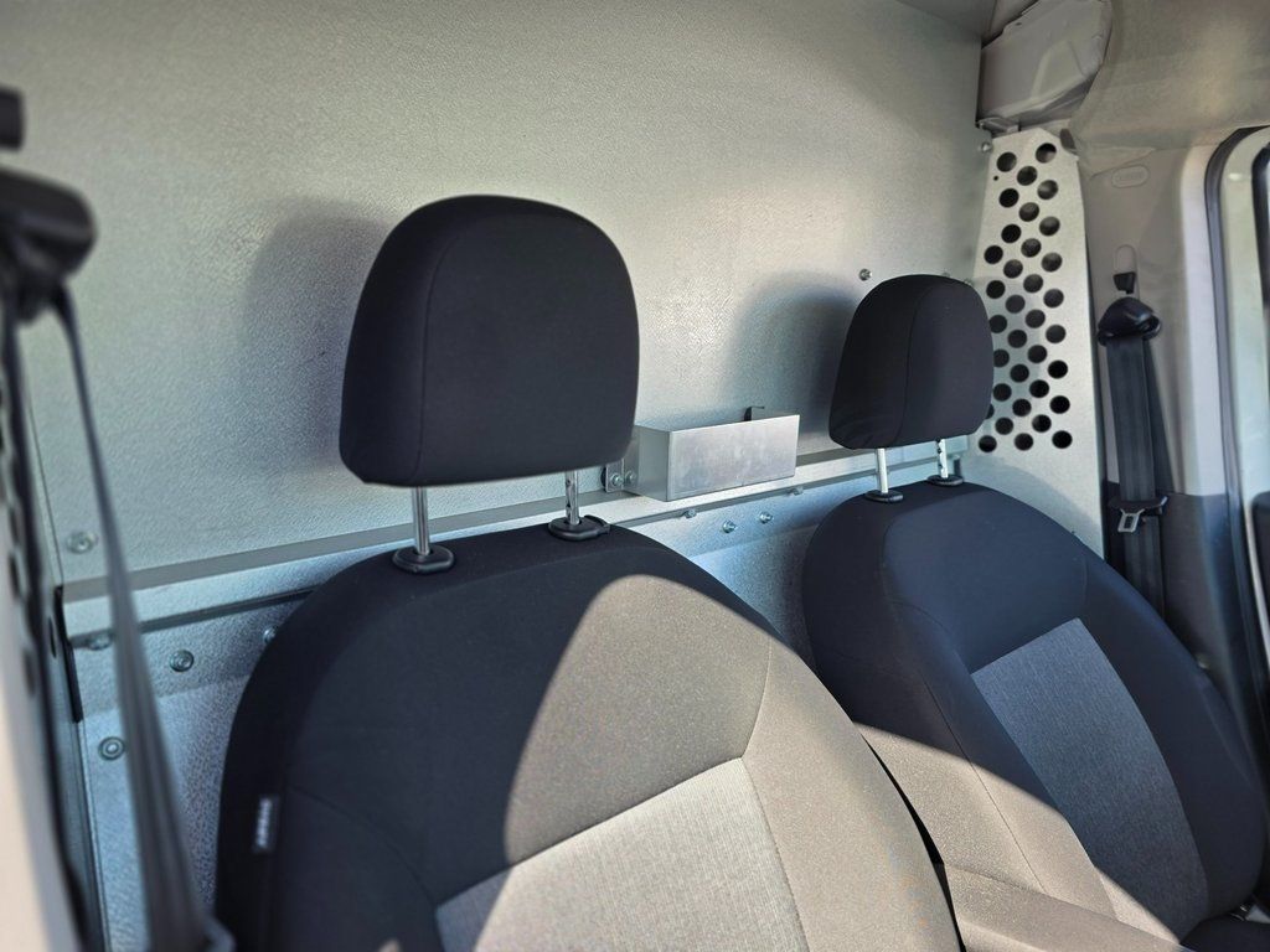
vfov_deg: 58.9
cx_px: 635
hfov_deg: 73.9
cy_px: 476
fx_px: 844
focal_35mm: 23
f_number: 1.7
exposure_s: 1/359
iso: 50
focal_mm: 6.3
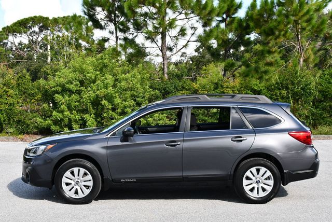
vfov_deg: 25.1
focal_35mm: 54
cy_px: 111
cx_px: 166
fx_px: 498
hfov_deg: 36.8
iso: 200
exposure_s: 1/250
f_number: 8
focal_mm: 27
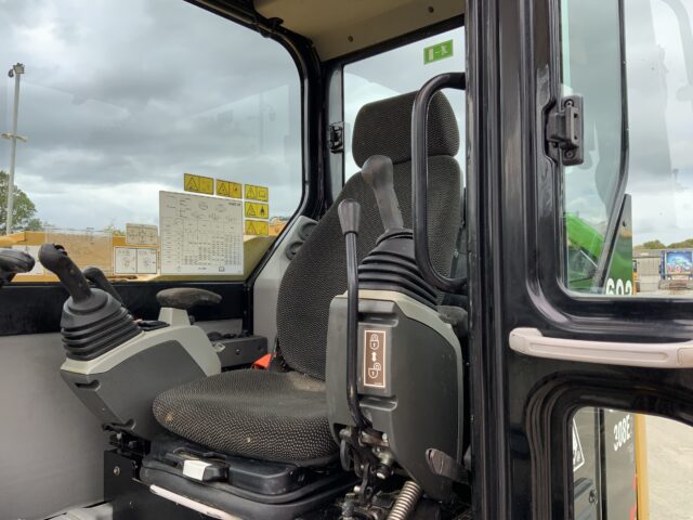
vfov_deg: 48.2
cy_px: 260
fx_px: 581
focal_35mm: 29
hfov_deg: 61.7
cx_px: 346
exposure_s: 1/303
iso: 16
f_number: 1.8
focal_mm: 3
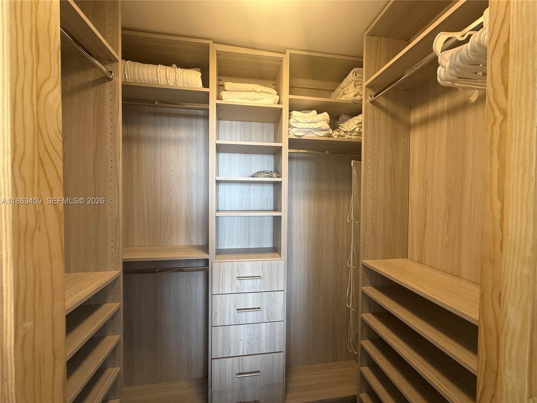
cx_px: 268
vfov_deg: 85.7
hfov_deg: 102.1
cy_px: 202
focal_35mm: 14
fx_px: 217
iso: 250
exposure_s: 1/60
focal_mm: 2.22
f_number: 2.2
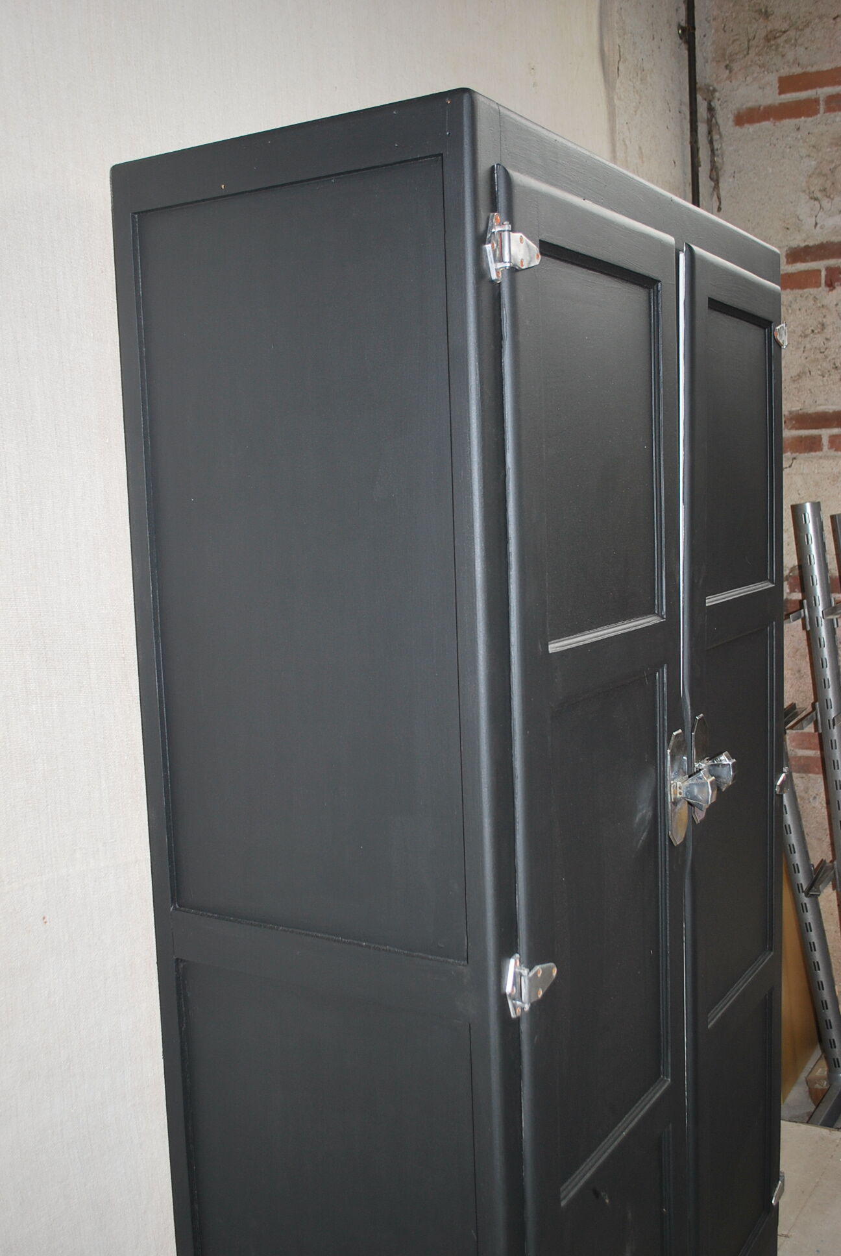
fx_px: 1258
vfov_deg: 53.1
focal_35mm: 36
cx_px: 420
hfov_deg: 37.0
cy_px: 628
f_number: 4.2
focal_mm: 24
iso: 200
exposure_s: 1/60
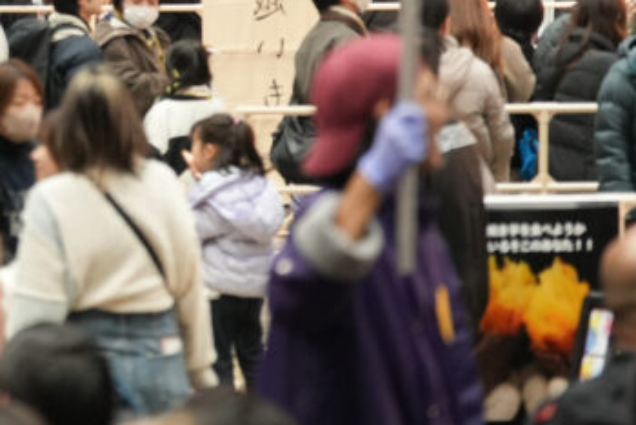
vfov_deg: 4.3
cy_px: -4
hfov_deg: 6.3
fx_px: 5693
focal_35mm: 322
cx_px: -349
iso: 1600
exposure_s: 1/100
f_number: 2.8
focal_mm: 94
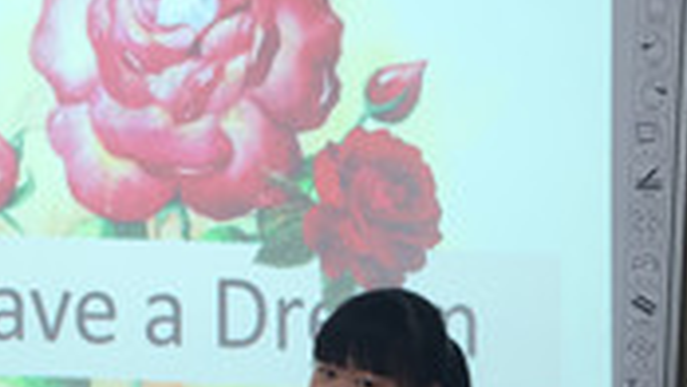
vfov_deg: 10.6
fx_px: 1986
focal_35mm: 109
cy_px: 659
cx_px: 482
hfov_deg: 19.5
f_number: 2.2
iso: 32
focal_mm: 4.15
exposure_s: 1/50
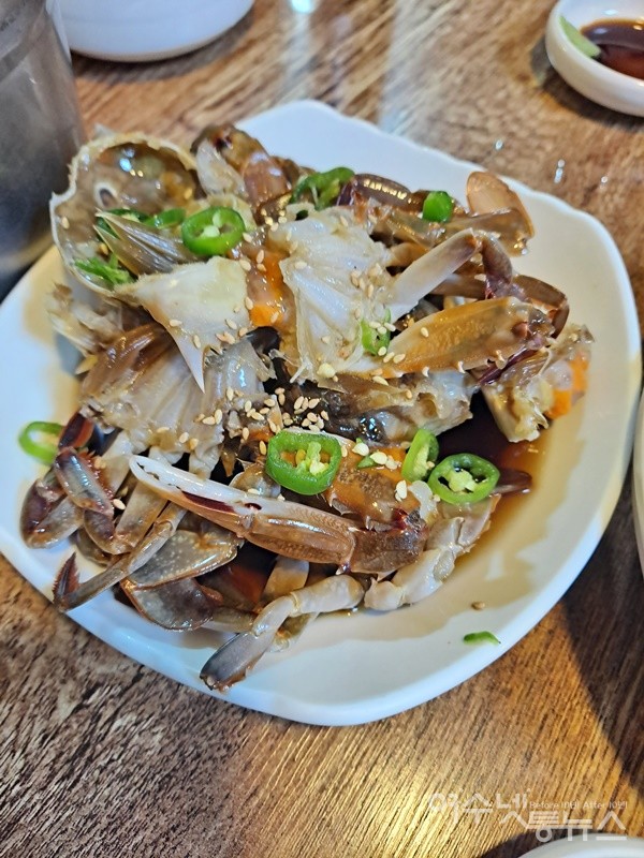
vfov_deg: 71.6
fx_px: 595
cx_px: 322
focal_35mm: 24
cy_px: 429
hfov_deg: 56.8
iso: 320
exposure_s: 1/60
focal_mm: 5.23
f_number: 1.8
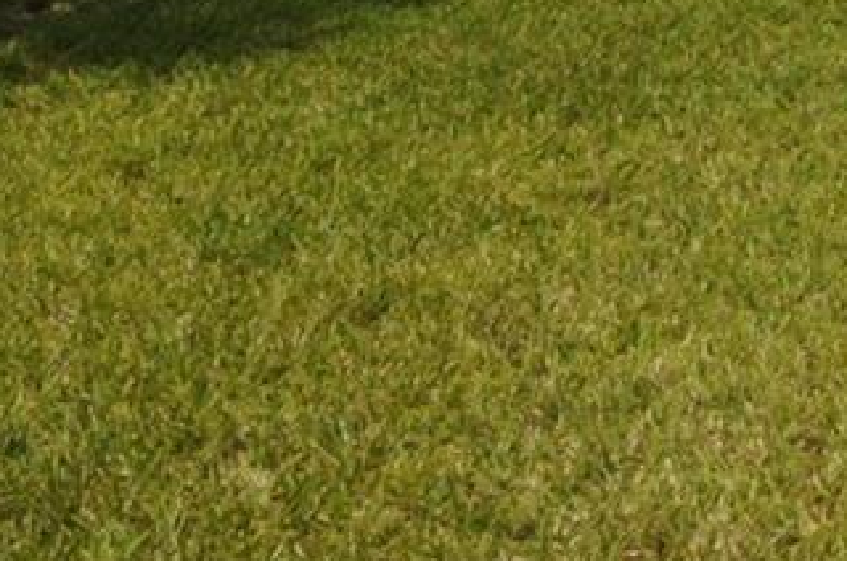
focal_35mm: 90
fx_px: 2113
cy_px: -730
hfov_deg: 17.3
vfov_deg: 12.4
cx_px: 1636
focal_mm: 12
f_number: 22
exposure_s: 1/100
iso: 320
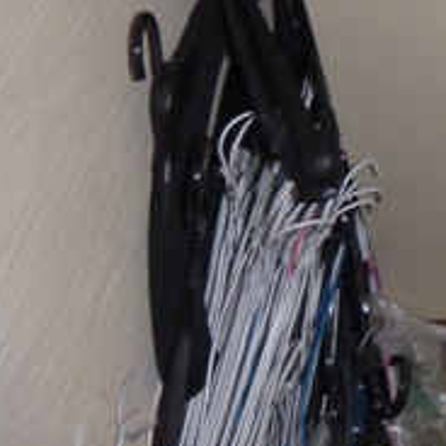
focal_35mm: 77
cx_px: 708
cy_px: -41
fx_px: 1122
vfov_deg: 21.4
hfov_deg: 19.1
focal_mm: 4.5
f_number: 3.9
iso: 100
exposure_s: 1/60
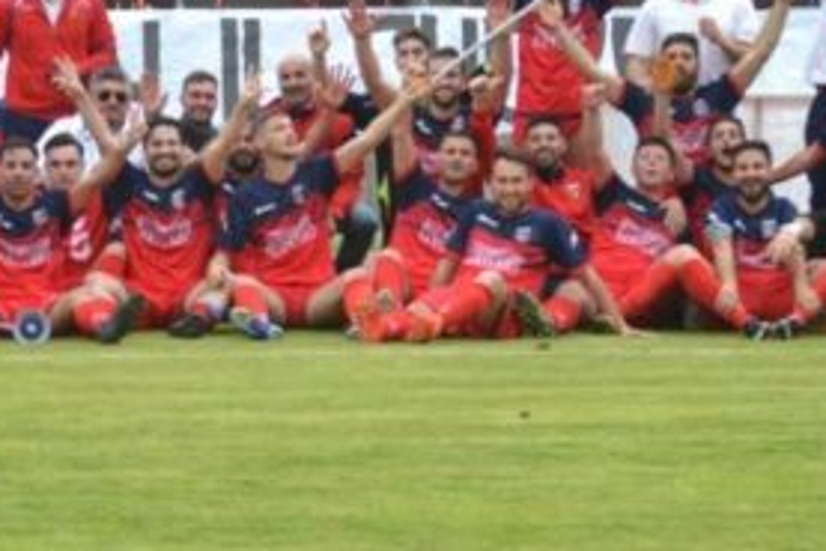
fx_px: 4758
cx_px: 376
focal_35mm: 207
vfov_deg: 6.6
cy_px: -45
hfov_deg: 9.9
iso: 400
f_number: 4.2
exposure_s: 1/500
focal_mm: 55
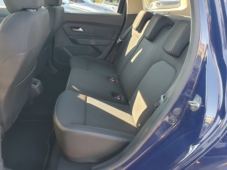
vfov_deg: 53.1
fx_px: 170
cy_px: 85
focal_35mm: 26
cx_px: 114
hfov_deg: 67.3
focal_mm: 4.32
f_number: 2.4
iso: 160
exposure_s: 1/100
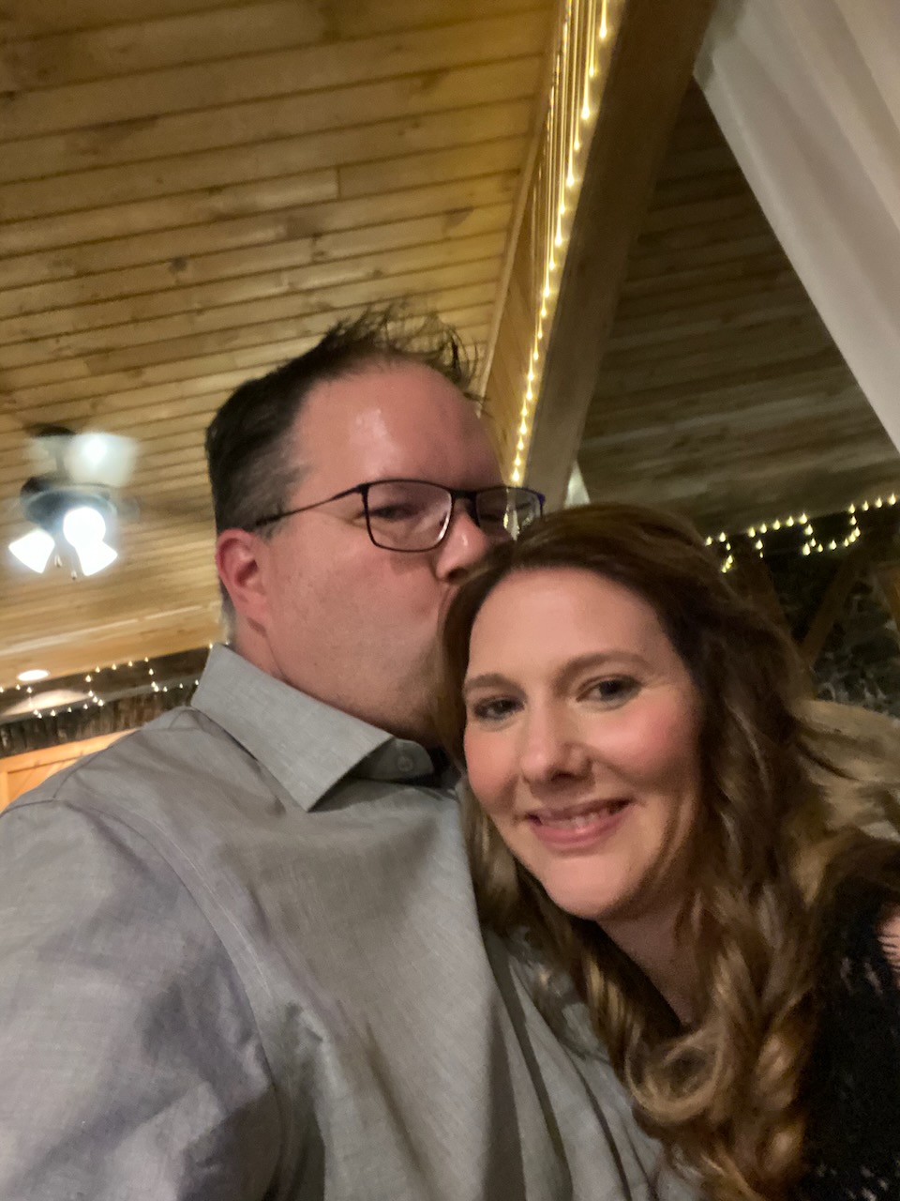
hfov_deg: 46.8
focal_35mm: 30
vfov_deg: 60.0
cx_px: 450
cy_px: 600
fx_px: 1040
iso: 1000
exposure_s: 1/15
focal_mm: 2.71
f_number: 2.2
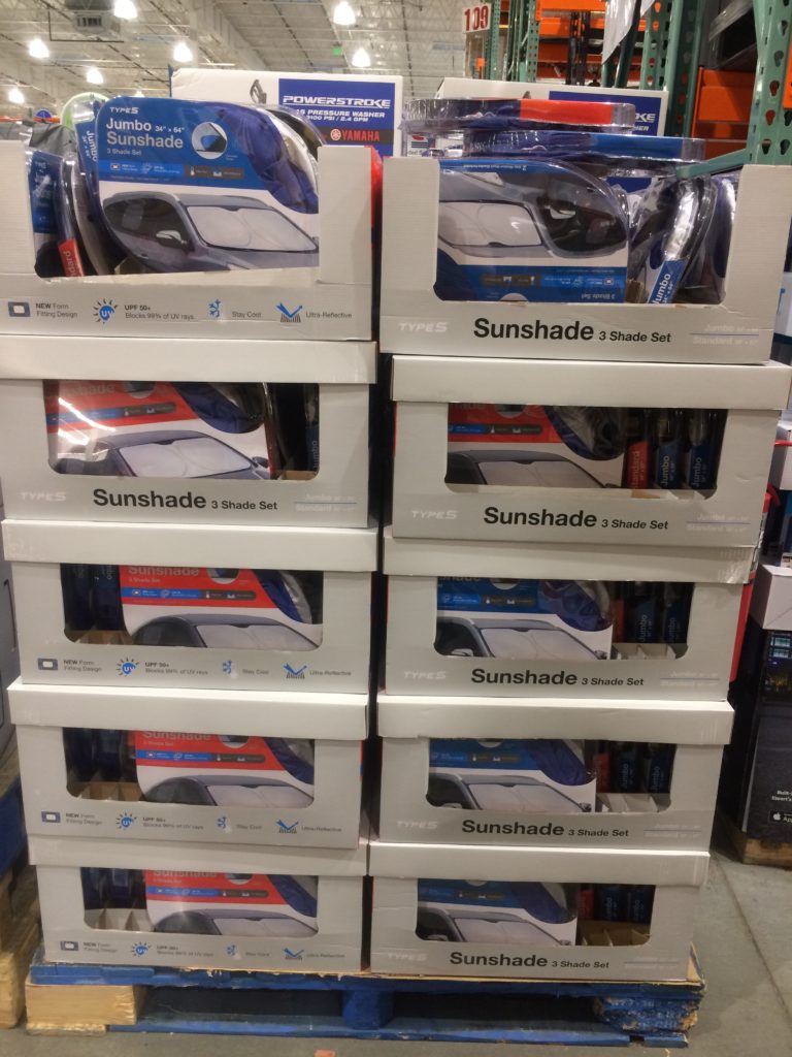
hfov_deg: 48.2
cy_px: 528
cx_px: 396
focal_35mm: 29
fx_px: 885
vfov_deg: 61.7
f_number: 2.2
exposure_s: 1/30
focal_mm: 4.15
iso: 125
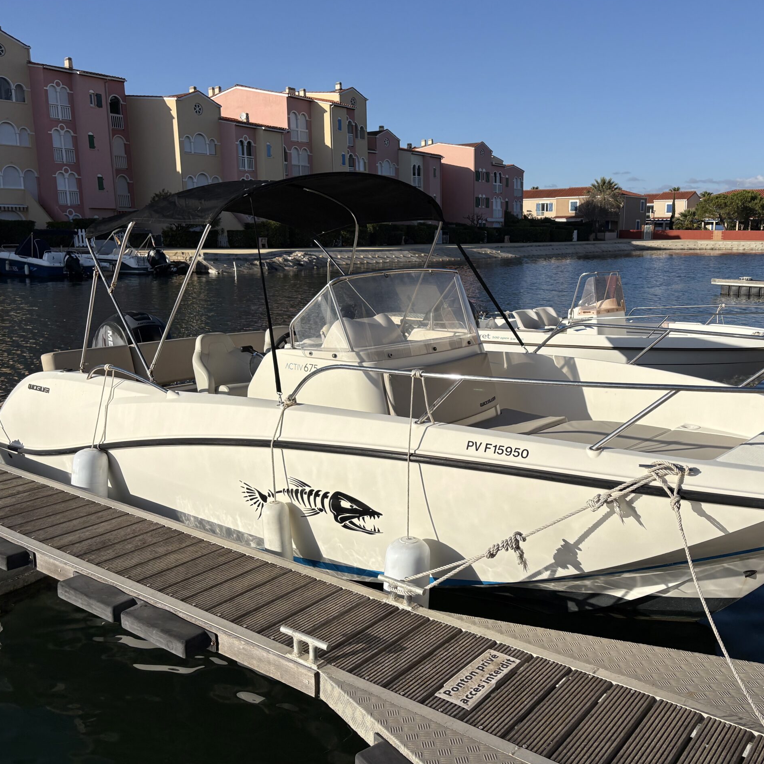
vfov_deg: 52.5
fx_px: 774
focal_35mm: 31
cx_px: 468
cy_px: 381
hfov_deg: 52.1
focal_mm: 5.96
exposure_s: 1/8850
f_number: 1.6
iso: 50
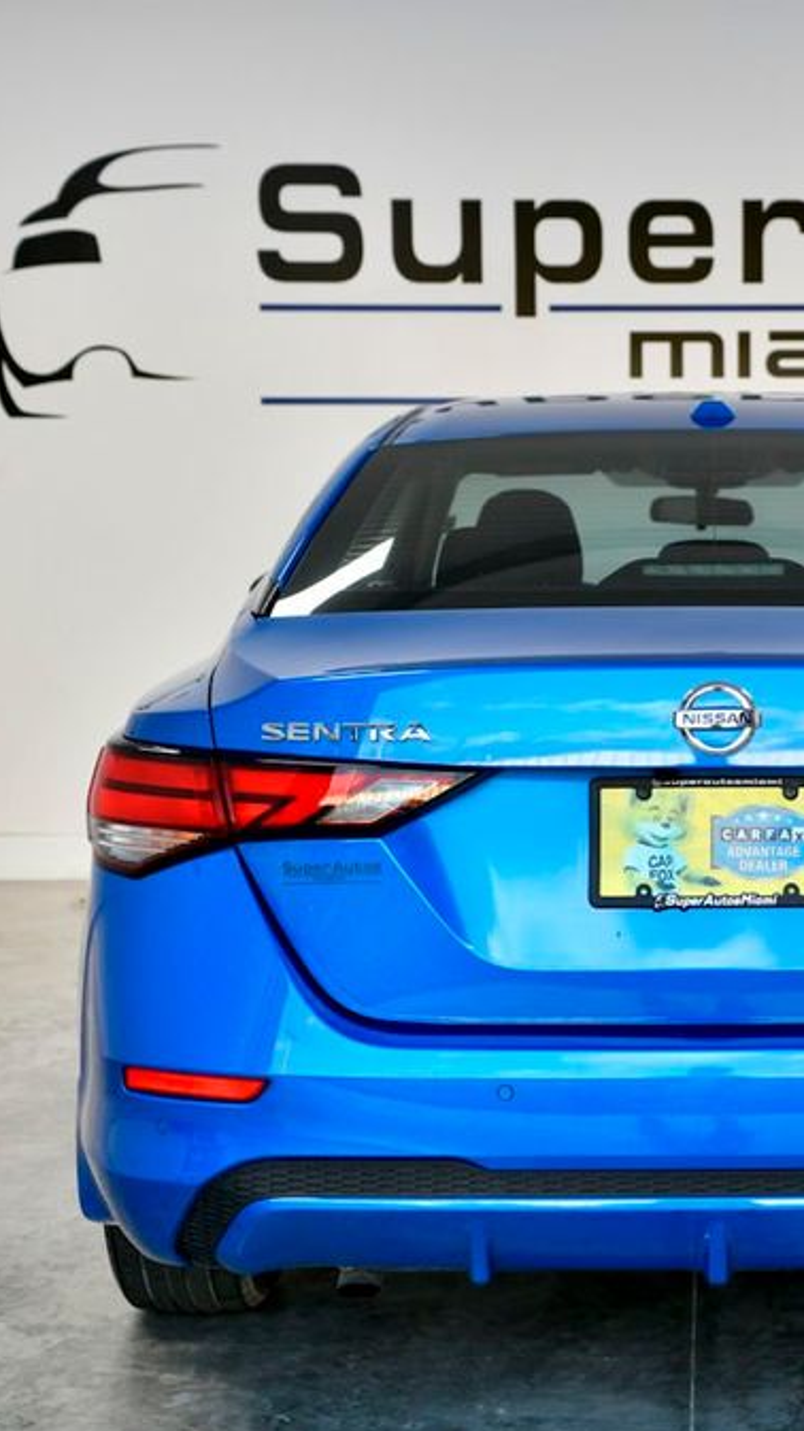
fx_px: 2542
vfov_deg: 31.4
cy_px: 722
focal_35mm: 67
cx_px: 738
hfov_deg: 17.7
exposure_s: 1/320
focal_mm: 42
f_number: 4.5
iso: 640
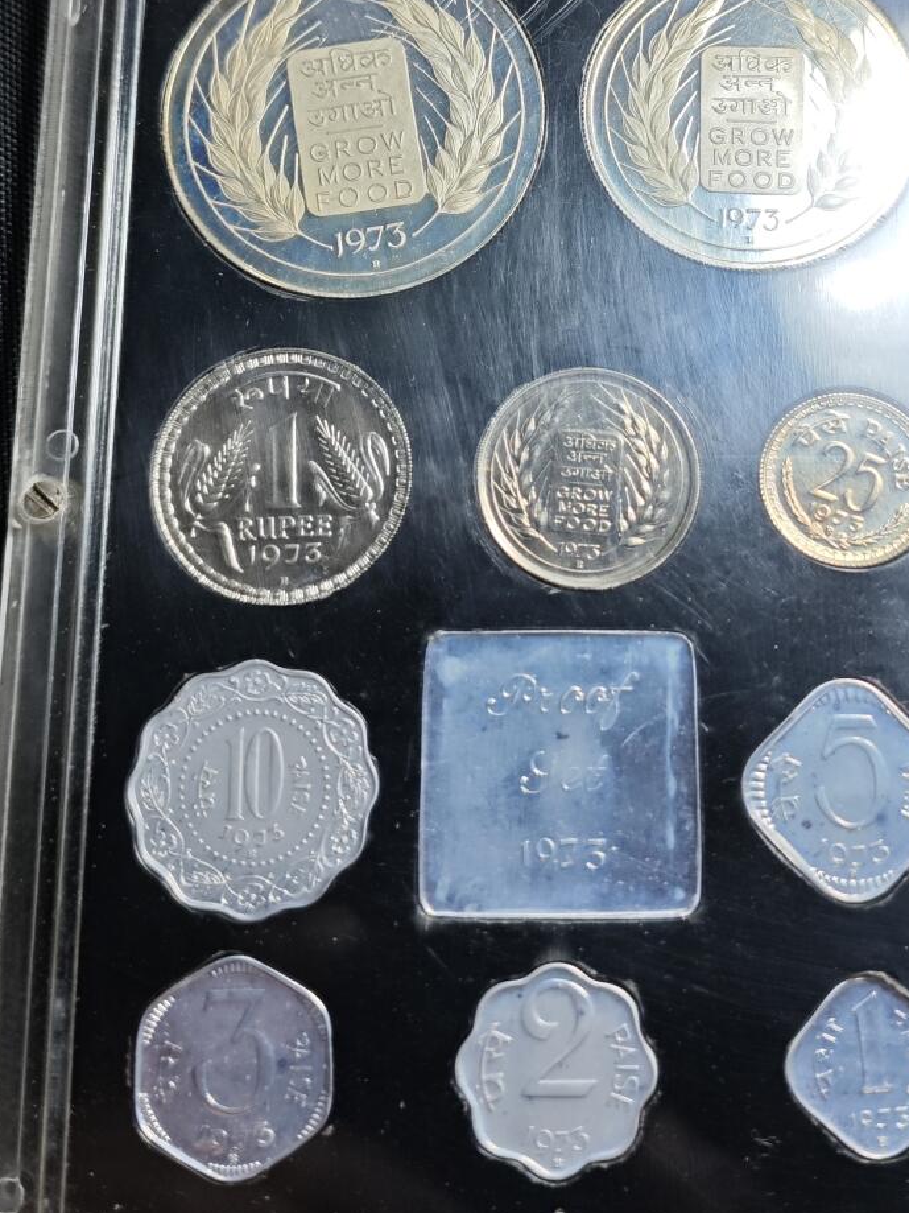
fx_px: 1646
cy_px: 255
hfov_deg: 30.8
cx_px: 544
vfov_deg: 39.0
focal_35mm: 47
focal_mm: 5.84
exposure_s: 1/100
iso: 80
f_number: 1.6
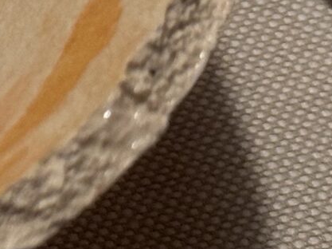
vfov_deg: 5.0
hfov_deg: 6.3
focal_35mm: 295
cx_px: -573
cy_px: -219
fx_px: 2827
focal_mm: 6.76
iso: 125
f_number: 1.78
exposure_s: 1/50
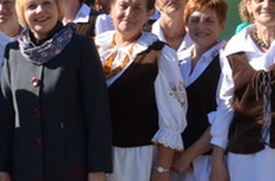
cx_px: -124
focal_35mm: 114
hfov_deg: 16.6
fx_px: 867
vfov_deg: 11.9
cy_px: 142
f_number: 13
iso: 800
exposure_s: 1/640
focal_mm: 21
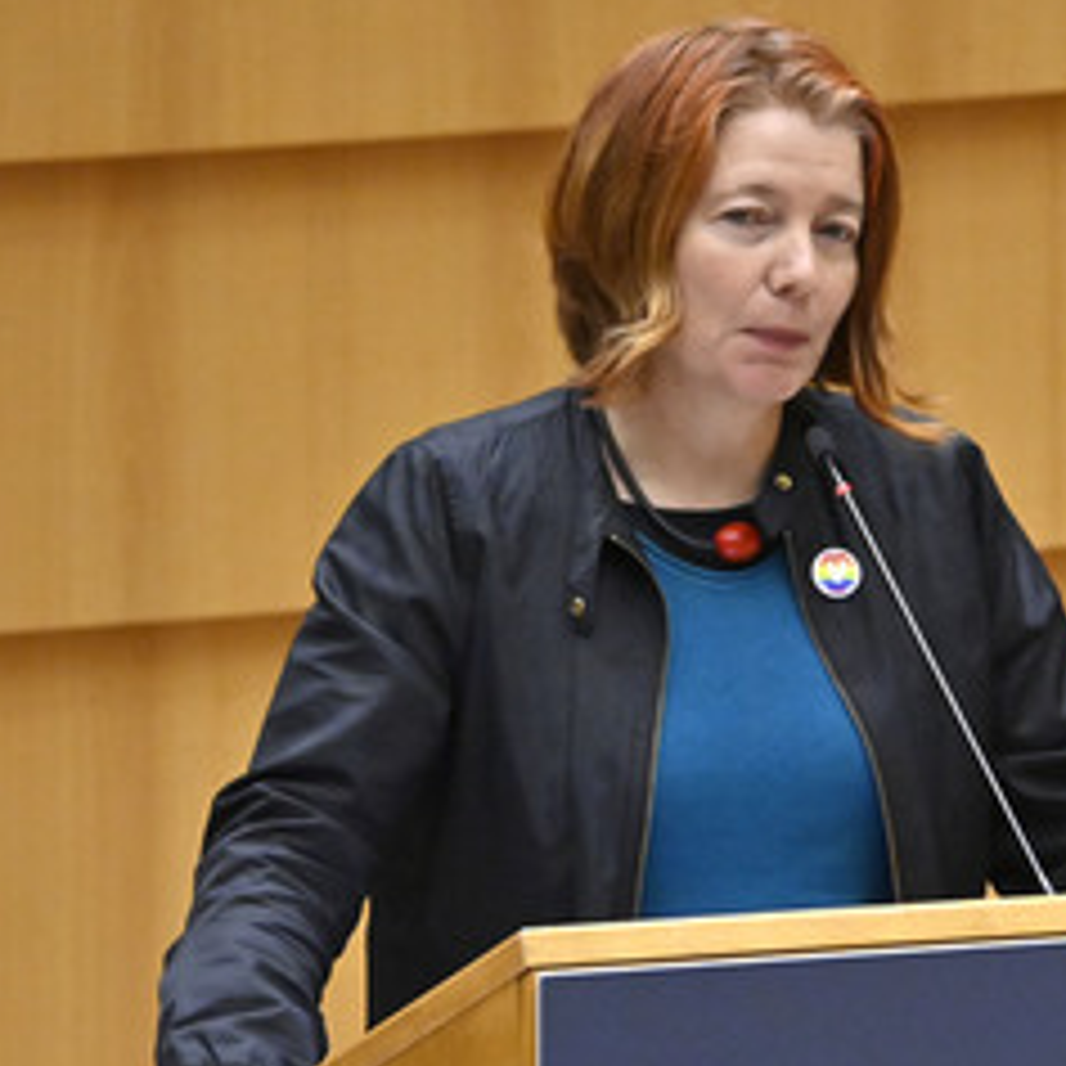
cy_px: 630
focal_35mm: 969
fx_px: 33761
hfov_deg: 1.8
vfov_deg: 1.8
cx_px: 850
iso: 5000
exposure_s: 1/640
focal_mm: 600
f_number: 6.3
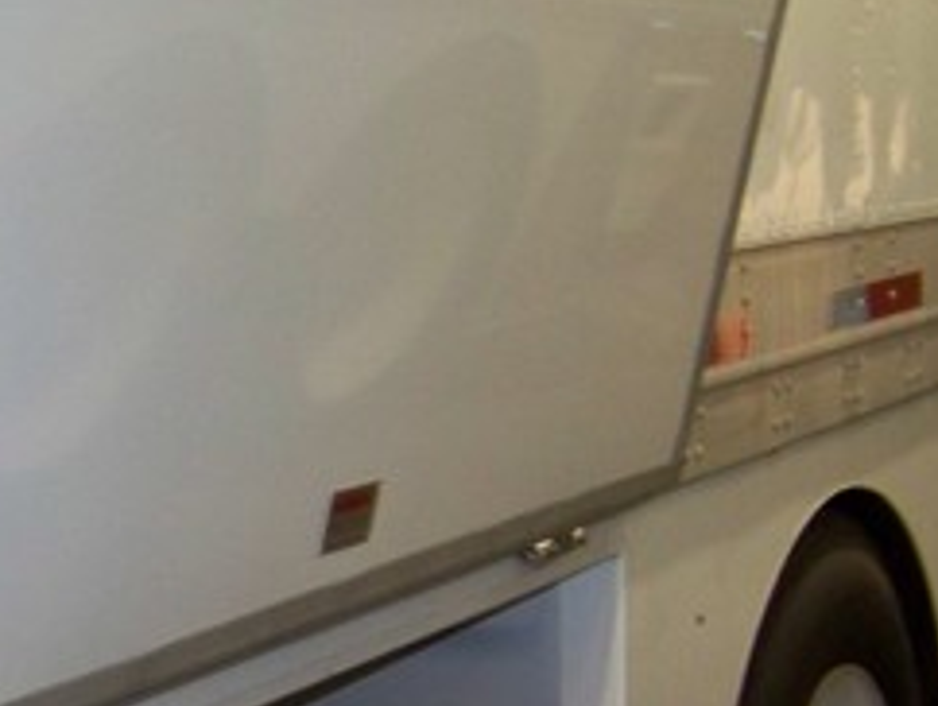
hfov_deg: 18.8
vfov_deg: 14.0
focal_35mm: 104
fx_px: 2821
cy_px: 739
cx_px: 236
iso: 200
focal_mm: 5.85
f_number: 2.8
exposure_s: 1/30
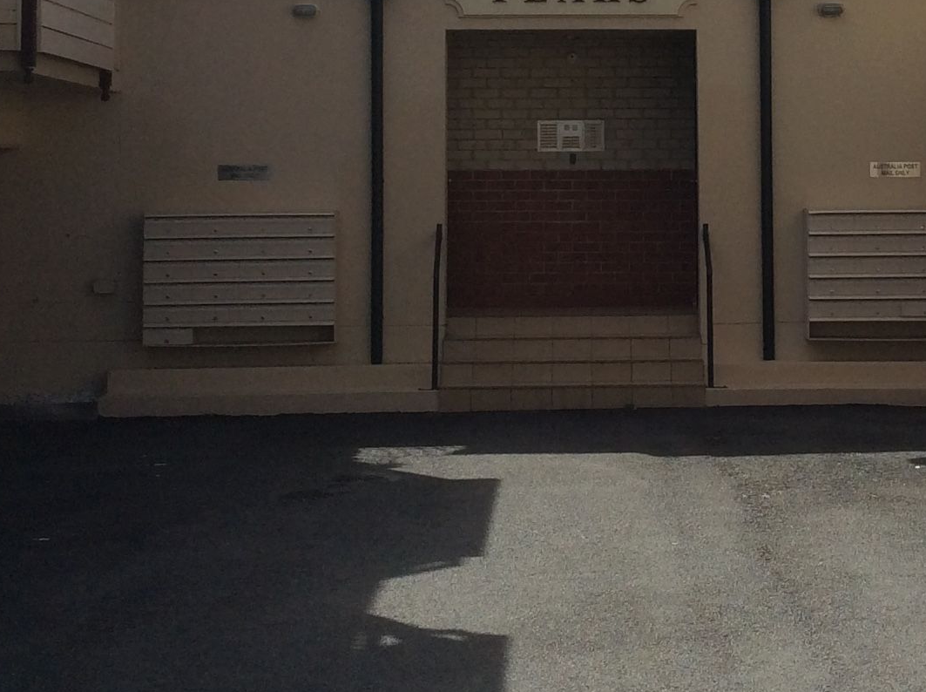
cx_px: 630
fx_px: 2083
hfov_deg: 24.9
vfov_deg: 18.5
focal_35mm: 78
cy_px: 67
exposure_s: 1/2288
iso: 32
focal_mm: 3.3
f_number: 2.4
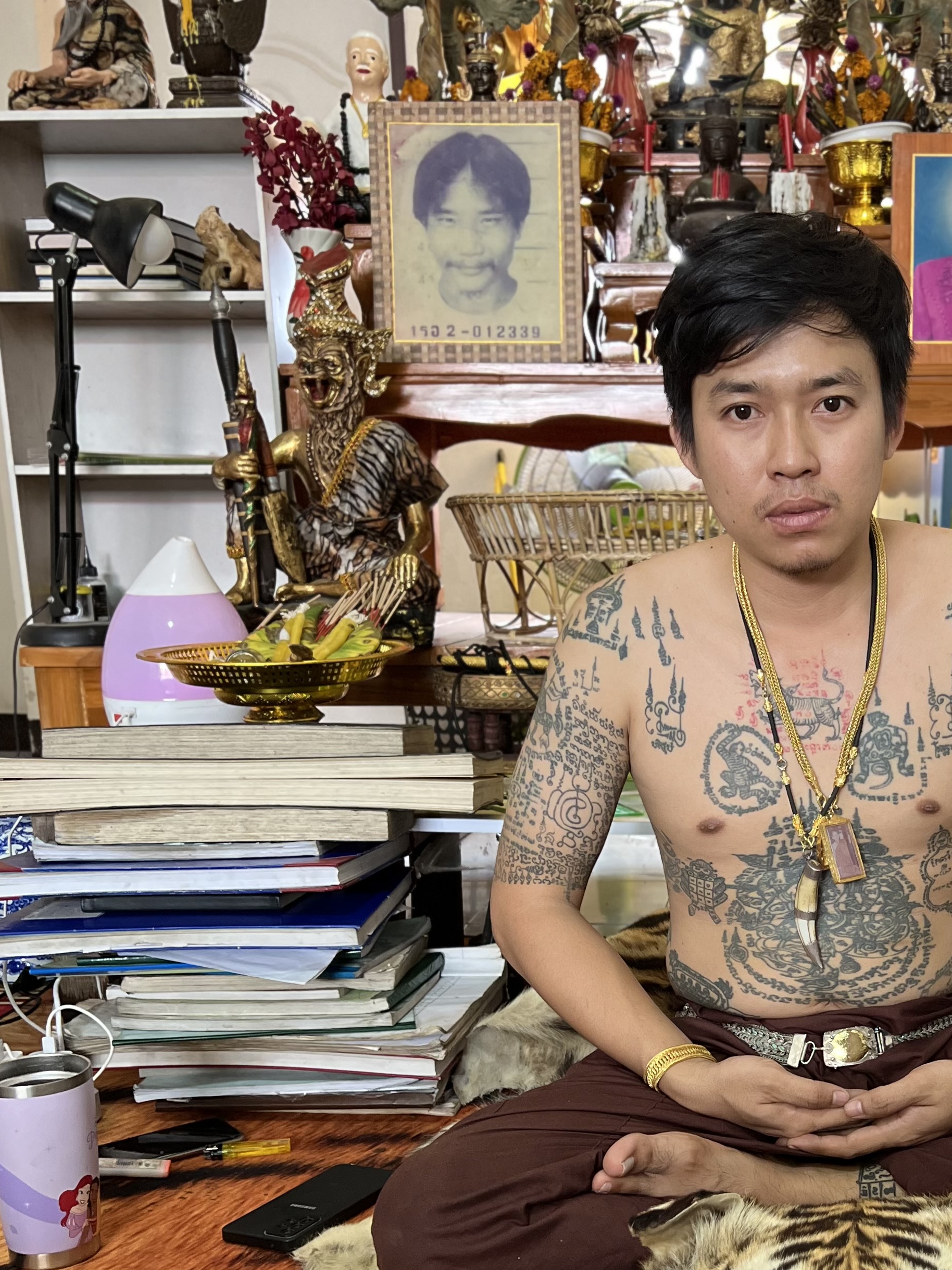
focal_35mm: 43
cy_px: 907
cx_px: 784
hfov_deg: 32.5
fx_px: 1577
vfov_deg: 42.9
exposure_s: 1/50
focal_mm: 5.7
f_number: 1.5
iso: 250
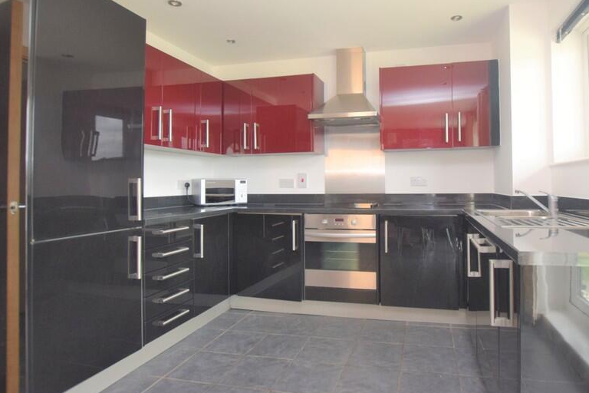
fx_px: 327
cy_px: 174
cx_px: 360
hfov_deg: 82.7
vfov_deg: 61.8
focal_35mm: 20
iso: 800
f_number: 5.6
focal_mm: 10
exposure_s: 1/125
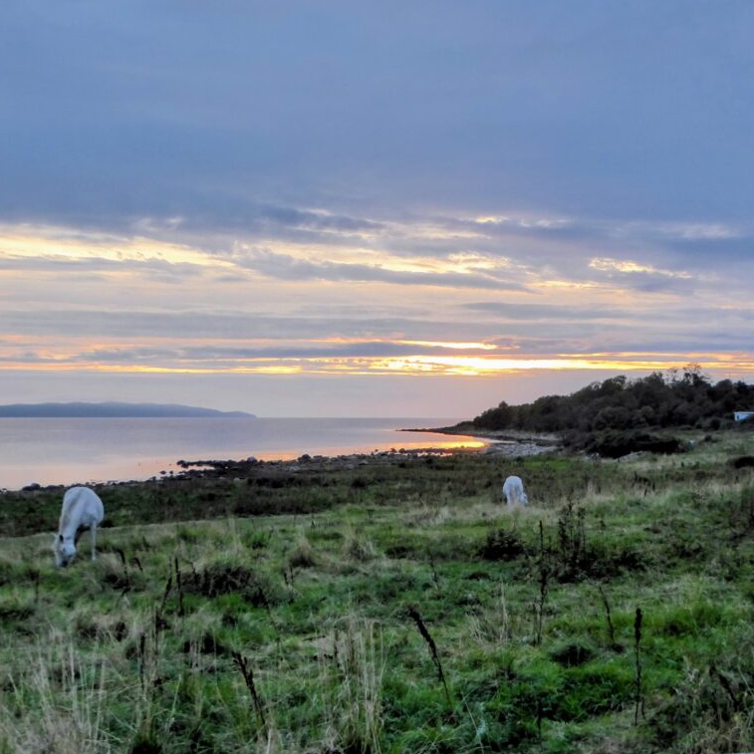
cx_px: 374
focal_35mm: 55
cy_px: 376
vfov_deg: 31.1
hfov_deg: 31.1
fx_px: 1355
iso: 320
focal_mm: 7.8
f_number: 3.9
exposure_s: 1/100
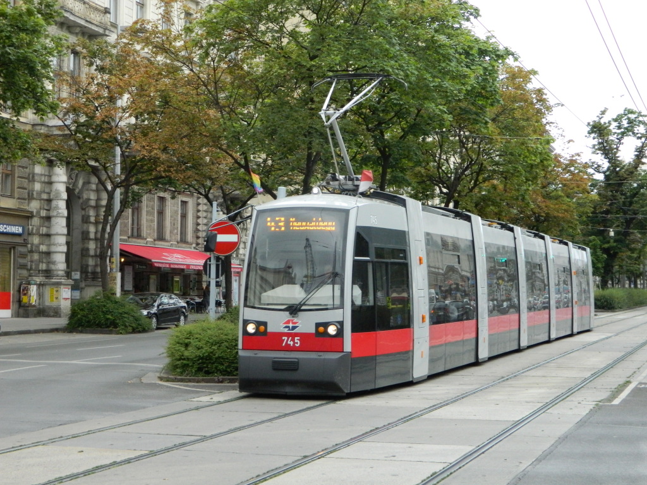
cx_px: 324
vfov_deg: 21.0
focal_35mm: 70
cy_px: 242
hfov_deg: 27.8
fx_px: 1308
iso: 360
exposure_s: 1/400
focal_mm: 12.6
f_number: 4
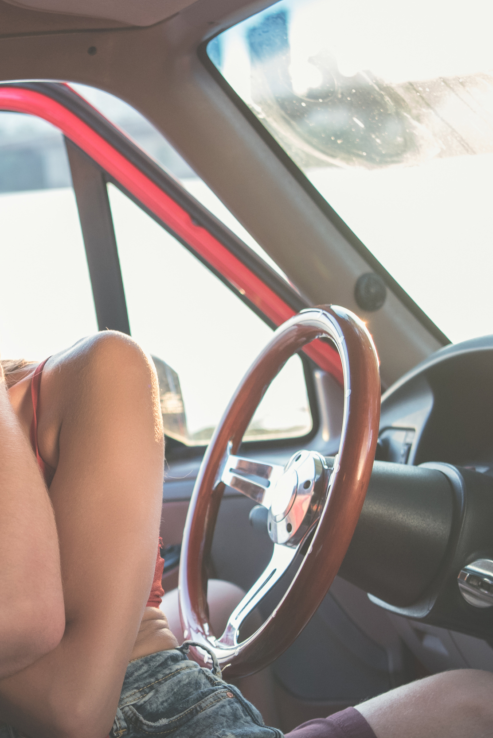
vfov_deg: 24.1
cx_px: 34
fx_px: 1725
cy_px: 479
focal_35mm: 84
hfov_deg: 16.0
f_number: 2.8
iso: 640
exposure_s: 1/200
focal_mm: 35
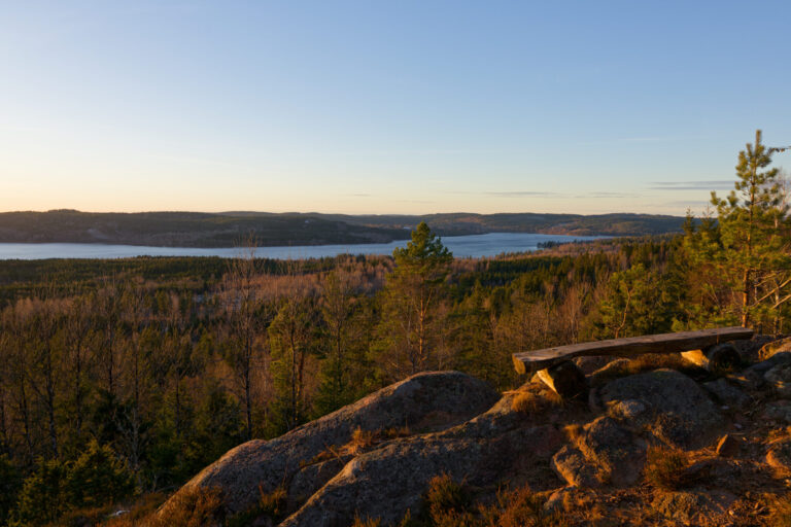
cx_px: 396
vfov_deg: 53.1
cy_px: 264
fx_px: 527
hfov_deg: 73.7
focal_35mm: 24
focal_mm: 24
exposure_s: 1/50
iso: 100
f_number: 9
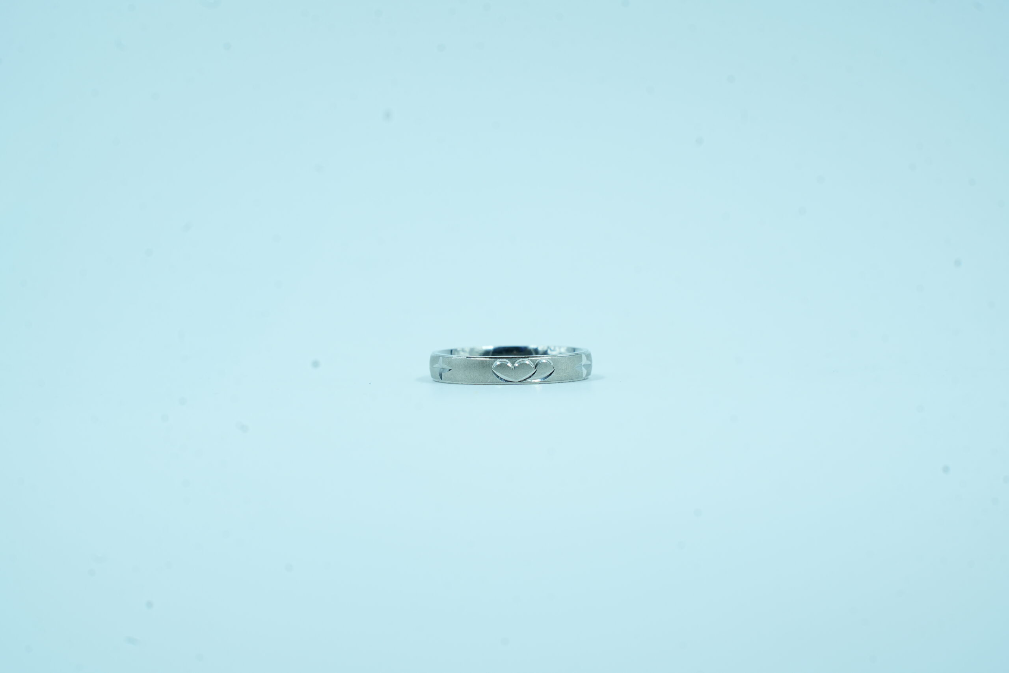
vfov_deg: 13.0
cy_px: 336
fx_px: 2943
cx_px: 504
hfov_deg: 19.5
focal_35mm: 105
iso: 400
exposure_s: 1/125
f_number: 10
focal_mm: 105
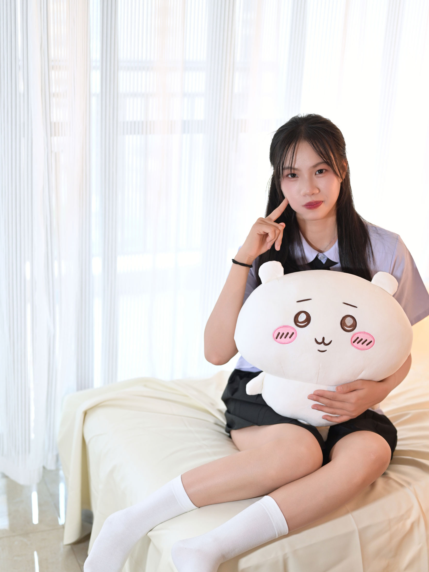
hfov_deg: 26.6
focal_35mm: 55
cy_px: 316
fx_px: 909
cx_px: 214
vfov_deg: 34.9
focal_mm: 50
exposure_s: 1/100
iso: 1250
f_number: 2.5
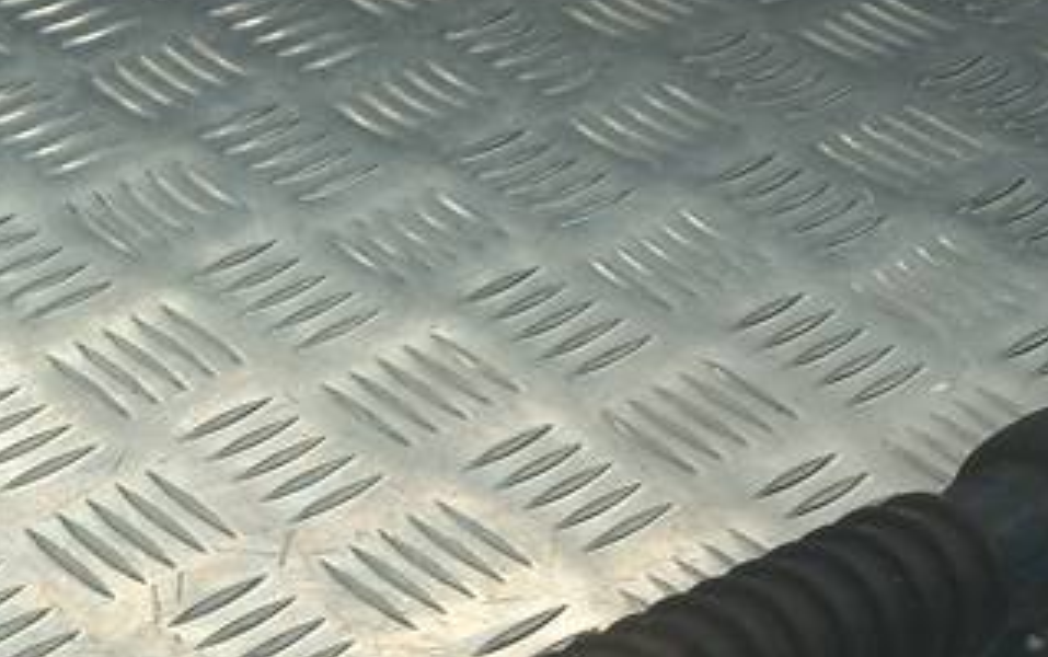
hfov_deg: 22.8
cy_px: 1107
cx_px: -122
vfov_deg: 14.0
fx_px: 2430
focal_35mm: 85
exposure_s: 1/50
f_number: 1.8
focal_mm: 4.6
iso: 50
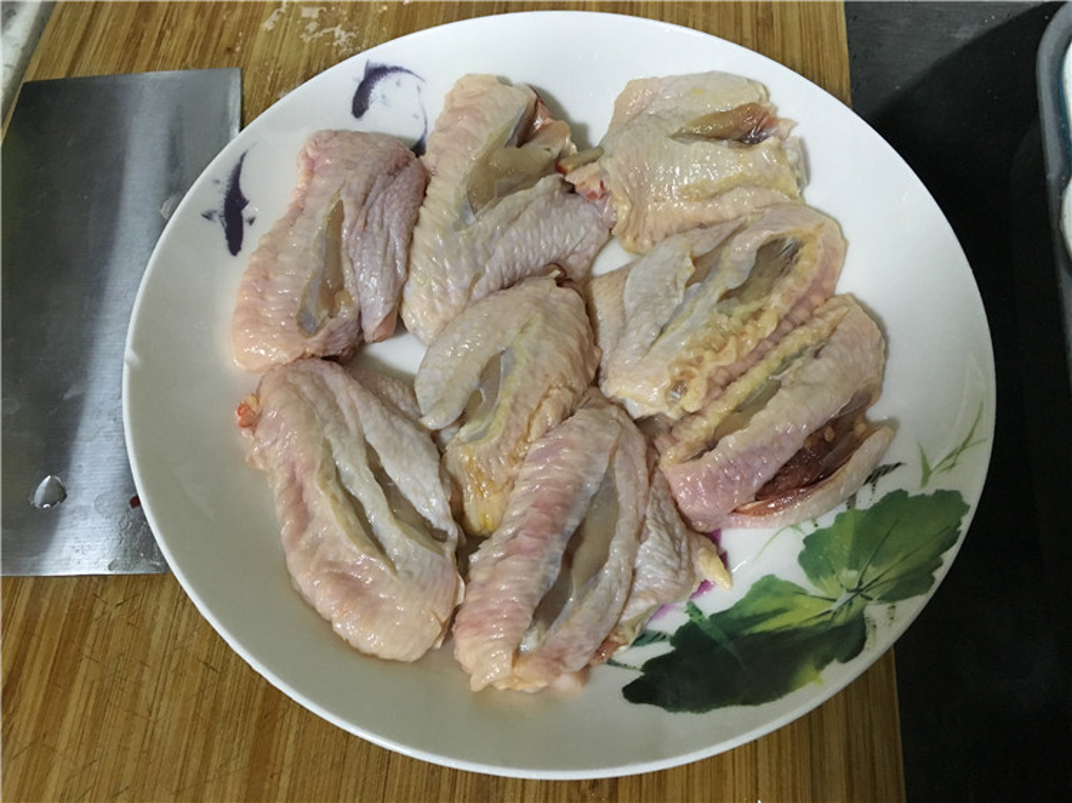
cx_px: 536
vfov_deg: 48.2
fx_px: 898
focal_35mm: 29
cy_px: 402
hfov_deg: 61.7
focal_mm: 4.15
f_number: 2.2
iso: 200
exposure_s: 1/17
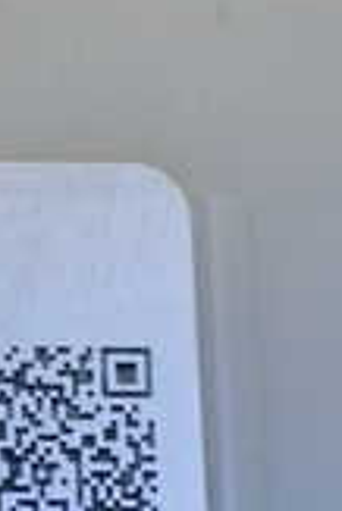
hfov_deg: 10.9
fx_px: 1635
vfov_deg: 17.6
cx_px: -348
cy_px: 417
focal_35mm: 115
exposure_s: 1/125
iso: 640
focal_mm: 5.4
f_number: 2.3
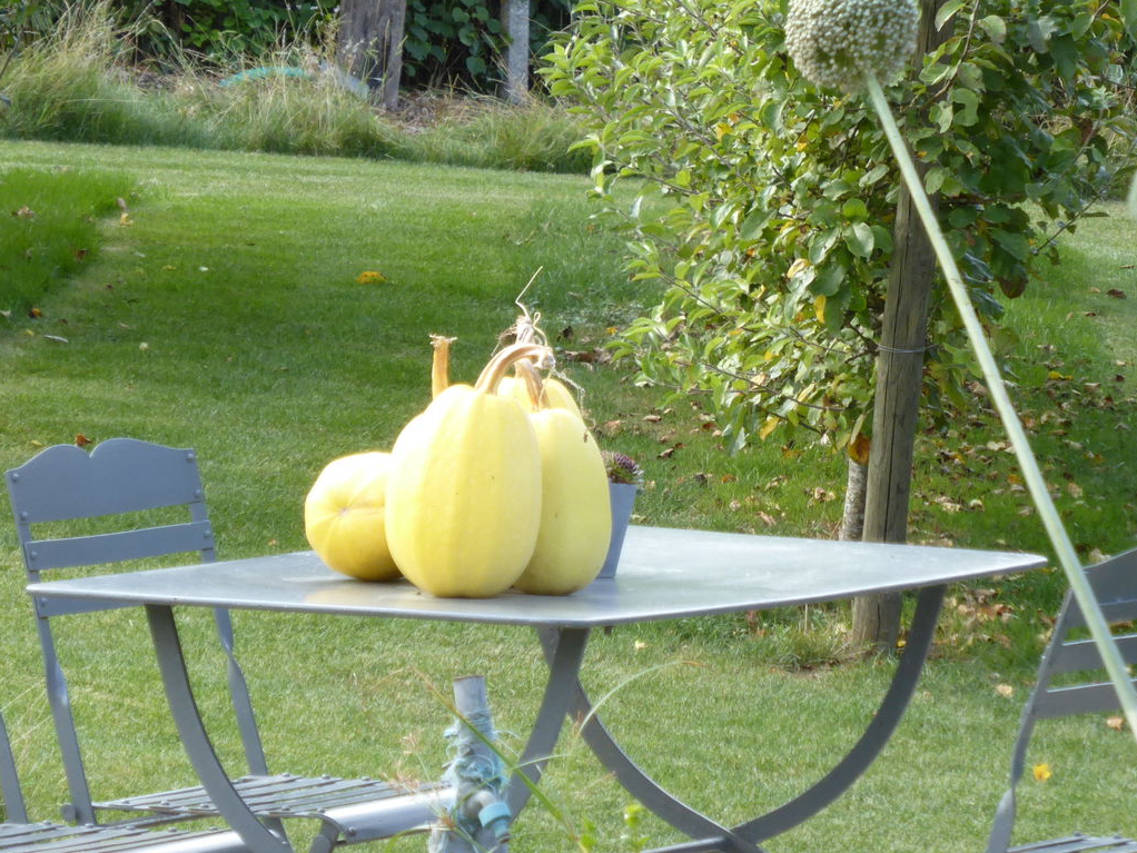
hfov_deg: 5.9
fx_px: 11006
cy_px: 264
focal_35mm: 335
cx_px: 709
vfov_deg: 4.4
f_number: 5.6
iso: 160
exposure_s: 1/80
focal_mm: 38.2
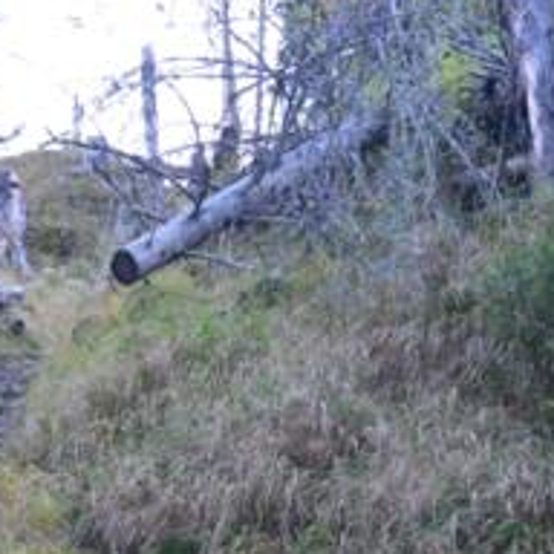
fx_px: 1593
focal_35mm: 88
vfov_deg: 19.7
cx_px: 150
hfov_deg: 19.6
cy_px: 234
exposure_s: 1/40
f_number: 7.1
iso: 400
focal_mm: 20
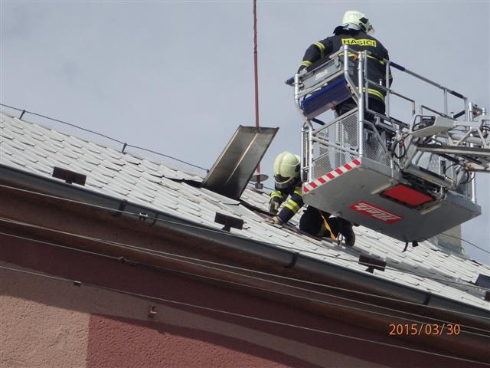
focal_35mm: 140
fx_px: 1982
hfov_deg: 14.1
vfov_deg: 10.6
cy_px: 184
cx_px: 245
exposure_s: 1/500
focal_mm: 25
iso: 500
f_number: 18
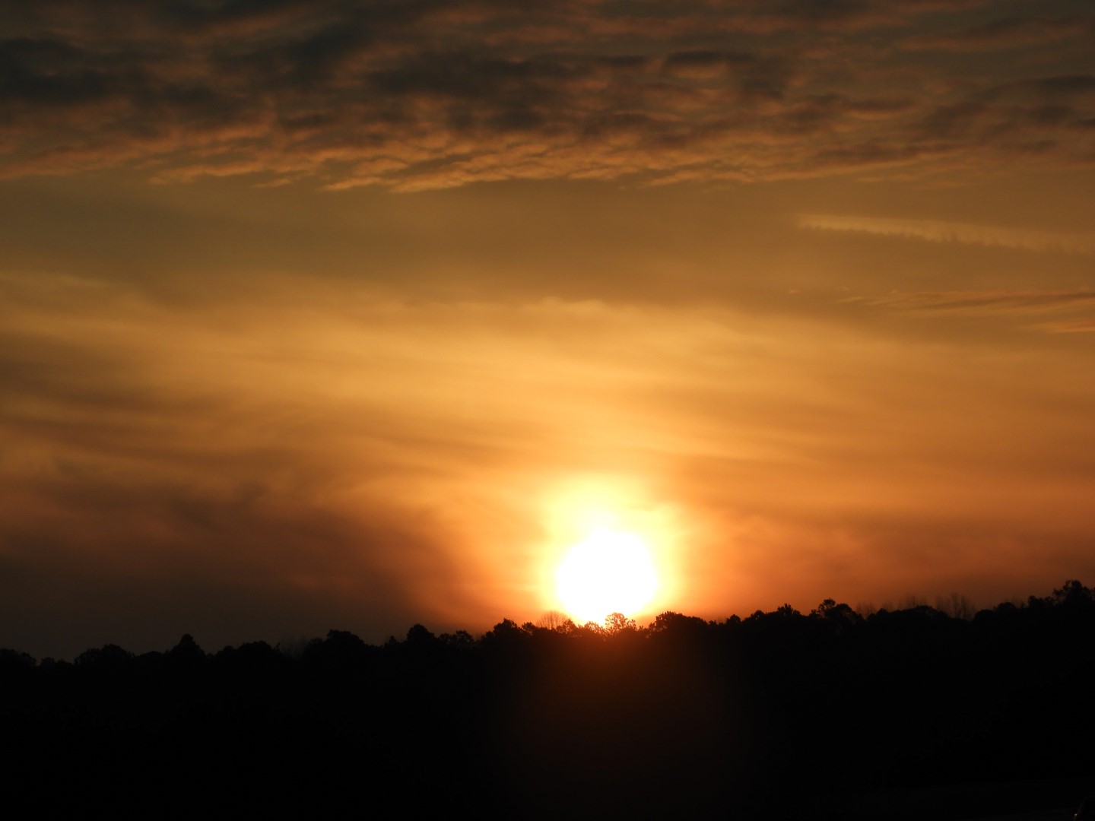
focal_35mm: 200
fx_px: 6327
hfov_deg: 9.9
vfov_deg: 7.4
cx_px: 548
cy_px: 410
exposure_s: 1/800
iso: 100
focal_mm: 35.8
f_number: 5.3
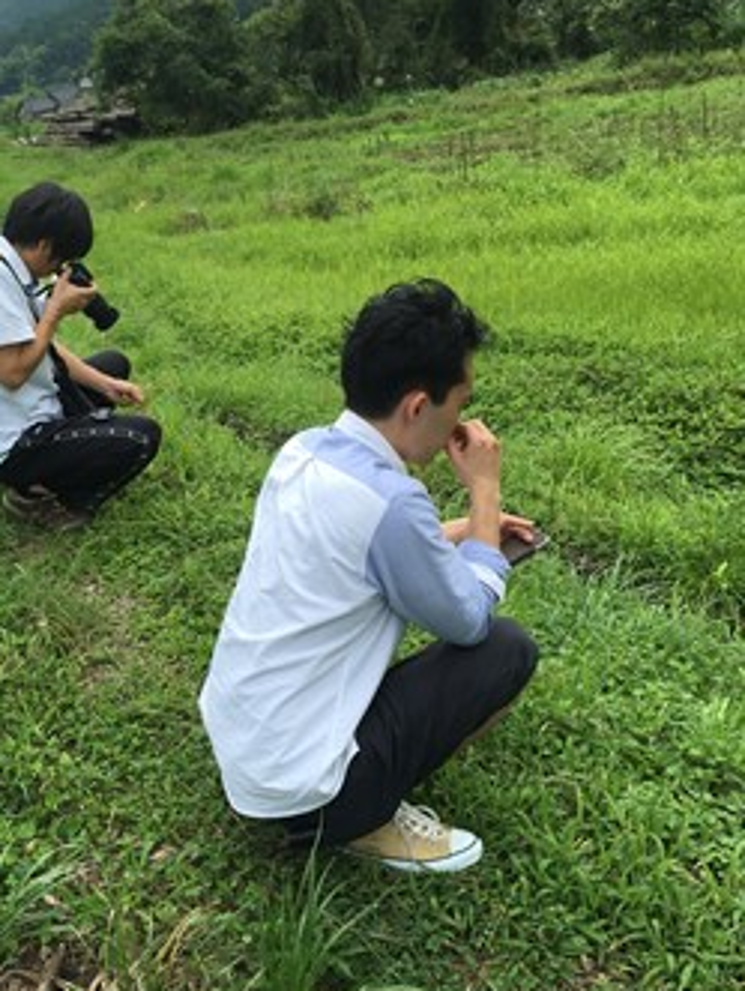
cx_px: 302
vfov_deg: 52.5
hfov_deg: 40.6
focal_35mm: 35
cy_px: 524
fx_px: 1002
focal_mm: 4.15
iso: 25
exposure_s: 1/962
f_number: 2.2
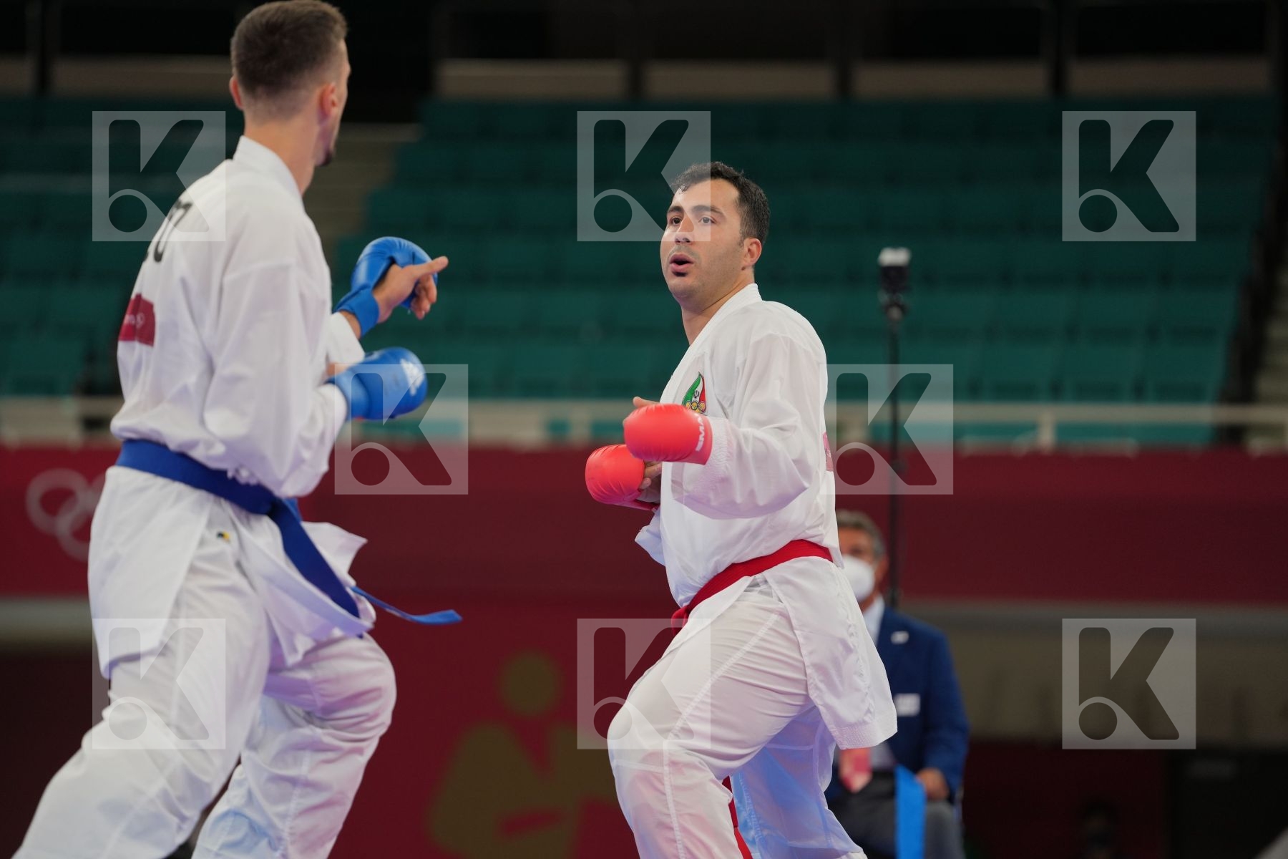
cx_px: 644
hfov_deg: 10.3
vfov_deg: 6.9
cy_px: 430
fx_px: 7155
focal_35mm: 200
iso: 500
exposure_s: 1/1000
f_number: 2.8
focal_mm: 200
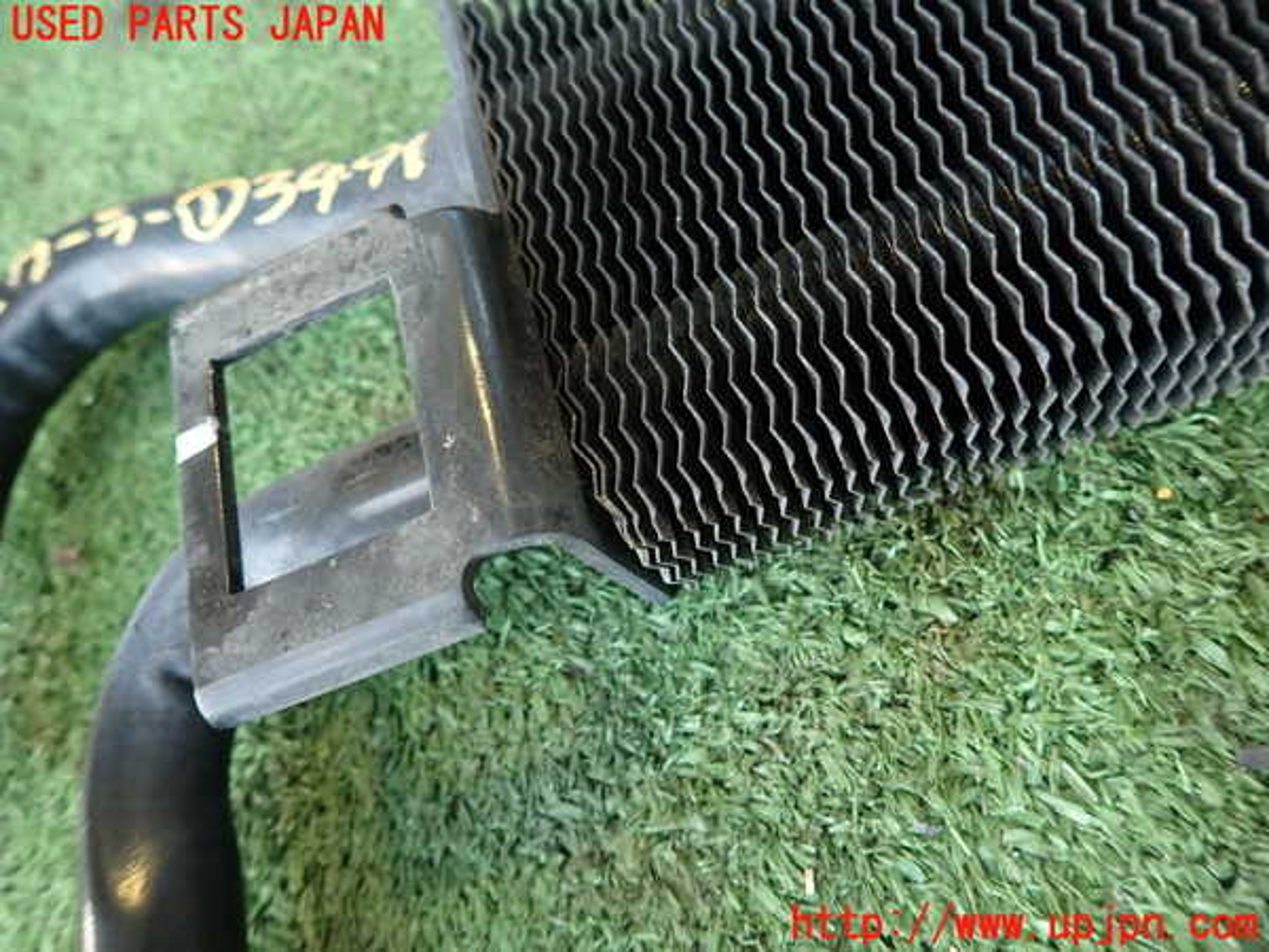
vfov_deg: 54.9
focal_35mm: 25
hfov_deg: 69.4
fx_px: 916
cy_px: 476
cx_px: 634
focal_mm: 4.5
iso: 200
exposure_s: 1/40
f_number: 2
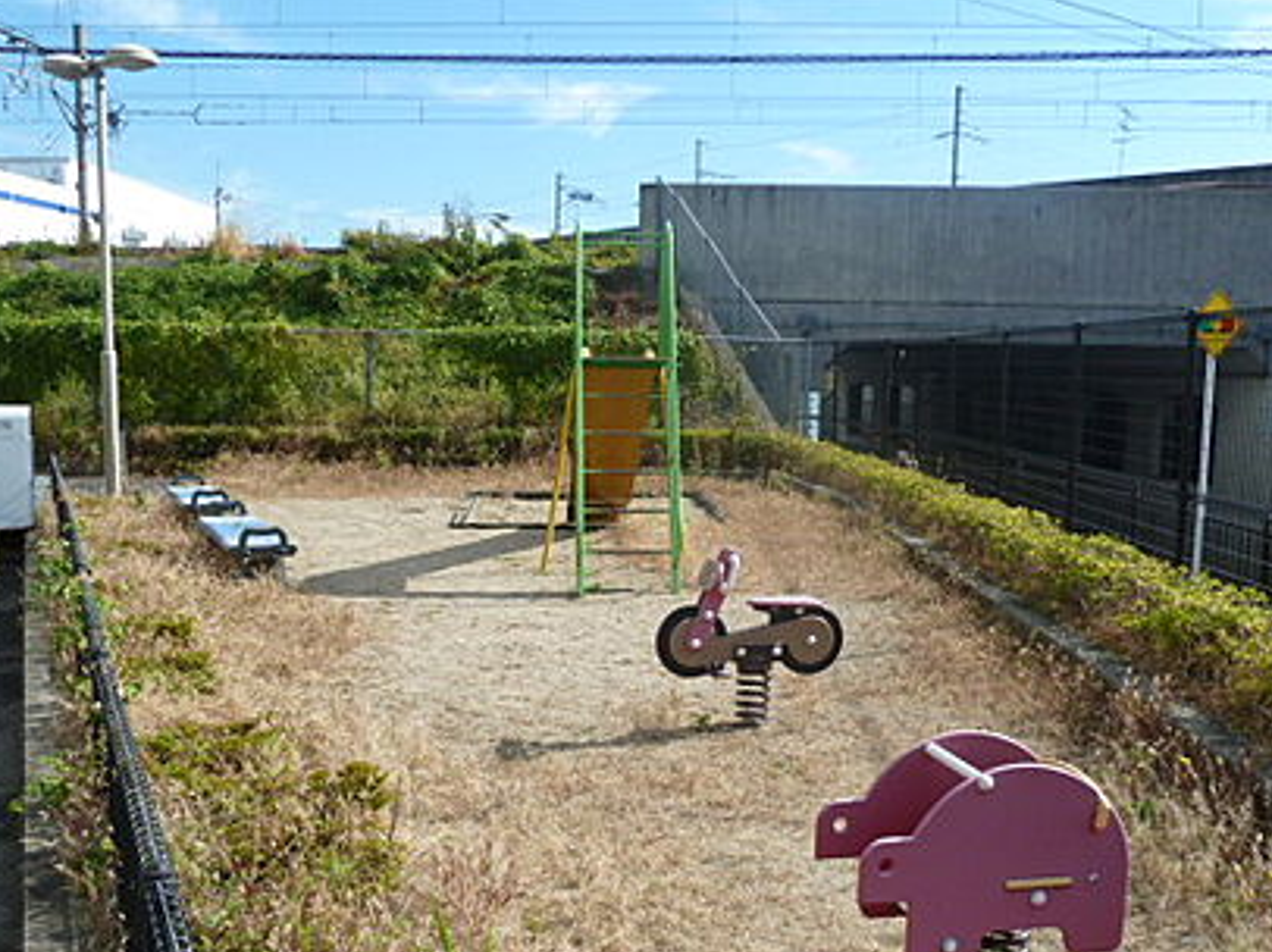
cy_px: 542
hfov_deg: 52.6
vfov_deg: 40.6
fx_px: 1285
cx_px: 667
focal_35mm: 35
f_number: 4.5
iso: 100
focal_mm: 4.1
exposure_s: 1/500
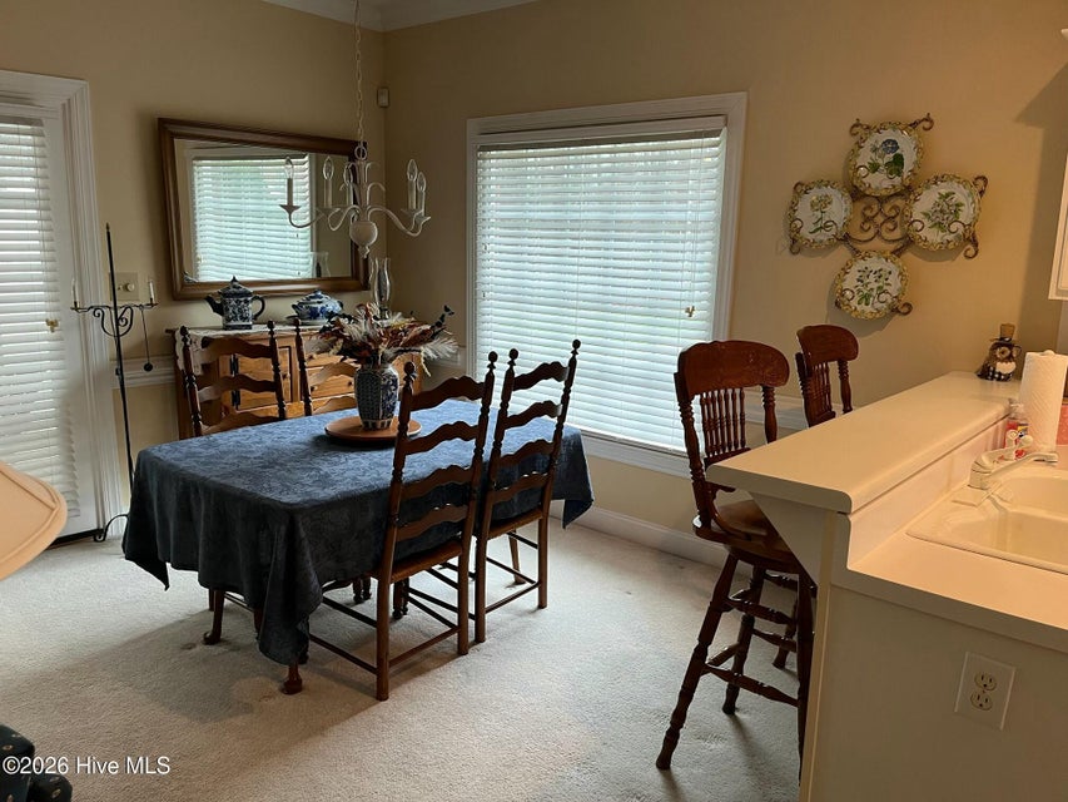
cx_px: 534
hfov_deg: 67.3
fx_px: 802
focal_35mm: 26
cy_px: 401
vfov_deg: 53.1
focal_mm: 5.1
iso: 80
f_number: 1.6
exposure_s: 1/60
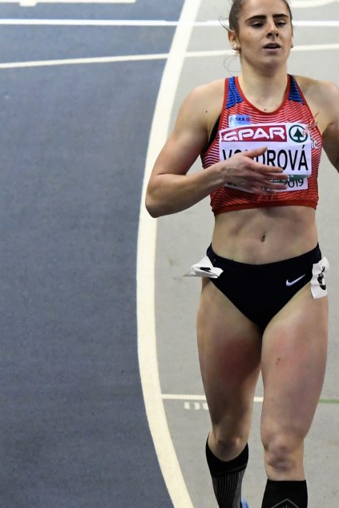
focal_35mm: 309
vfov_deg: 6.7
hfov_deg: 4.5
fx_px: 4358
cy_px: 307
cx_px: 237
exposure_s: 1/250
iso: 2500
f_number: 4.5
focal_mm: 145
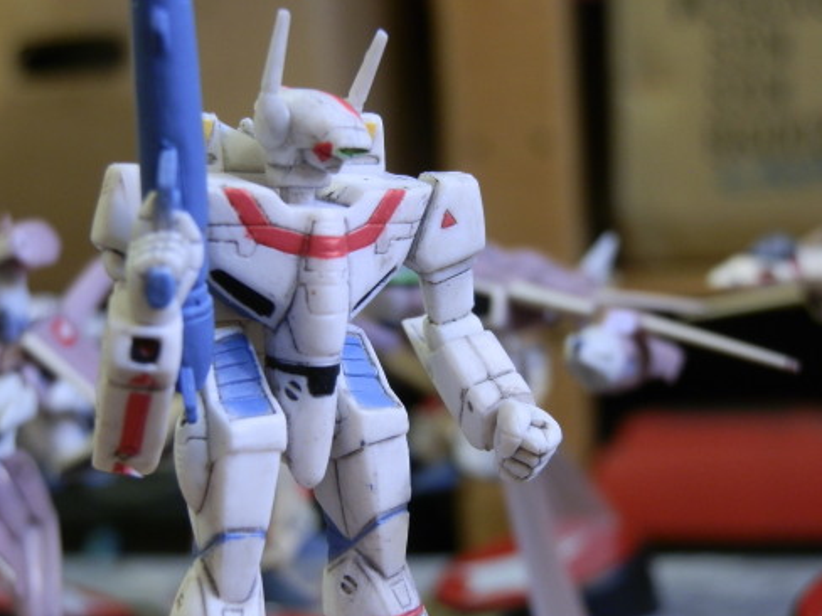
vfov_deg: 21.9
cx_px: 411
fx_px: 1591
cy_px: 337
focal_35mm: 67
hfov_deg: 29.0
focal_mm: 10.99
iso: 200
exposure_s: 1/15
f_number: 3.7
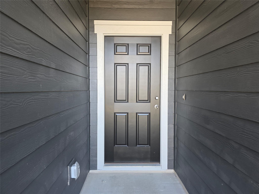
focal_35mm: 23
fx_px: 172
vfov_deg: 58.9
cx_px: 130
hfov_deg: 73.9
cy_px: 97
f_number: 1.7
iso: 160
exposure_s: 1/120
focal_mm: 6.3
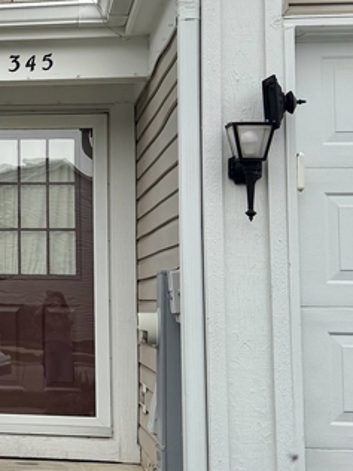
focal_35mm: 82
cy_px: 176
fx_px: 1115
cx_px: -150
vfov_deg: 23.8
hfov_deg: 16.6
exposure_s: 1/1855
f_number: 1.78
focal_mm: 6.76
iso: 80
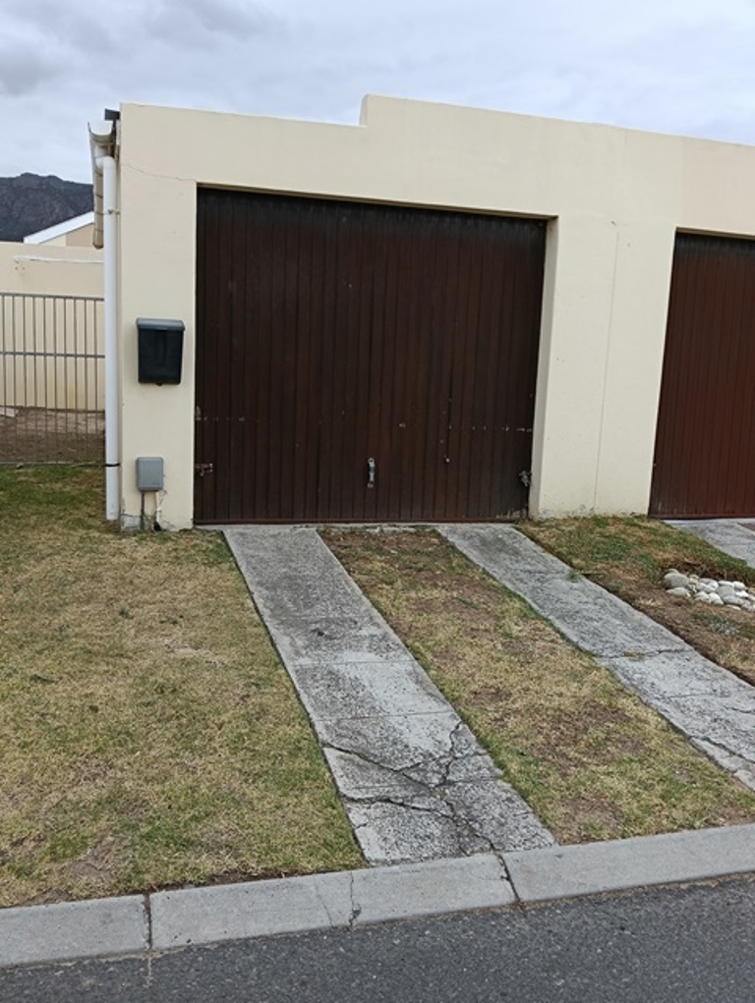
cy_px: 502
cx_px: 378
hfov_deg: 46.9
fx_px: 871
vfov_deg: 59.9
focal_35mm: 30
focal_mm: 3.98
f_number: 1.8
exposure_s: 1/264
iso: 50
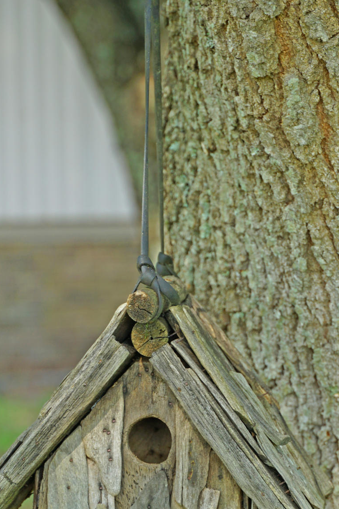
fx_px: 2869
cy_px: 421
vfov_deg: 10.1
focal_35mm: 203
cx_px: 180
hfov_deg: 6.8
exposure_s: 1/160
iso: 160
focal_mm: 78
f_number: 5.6
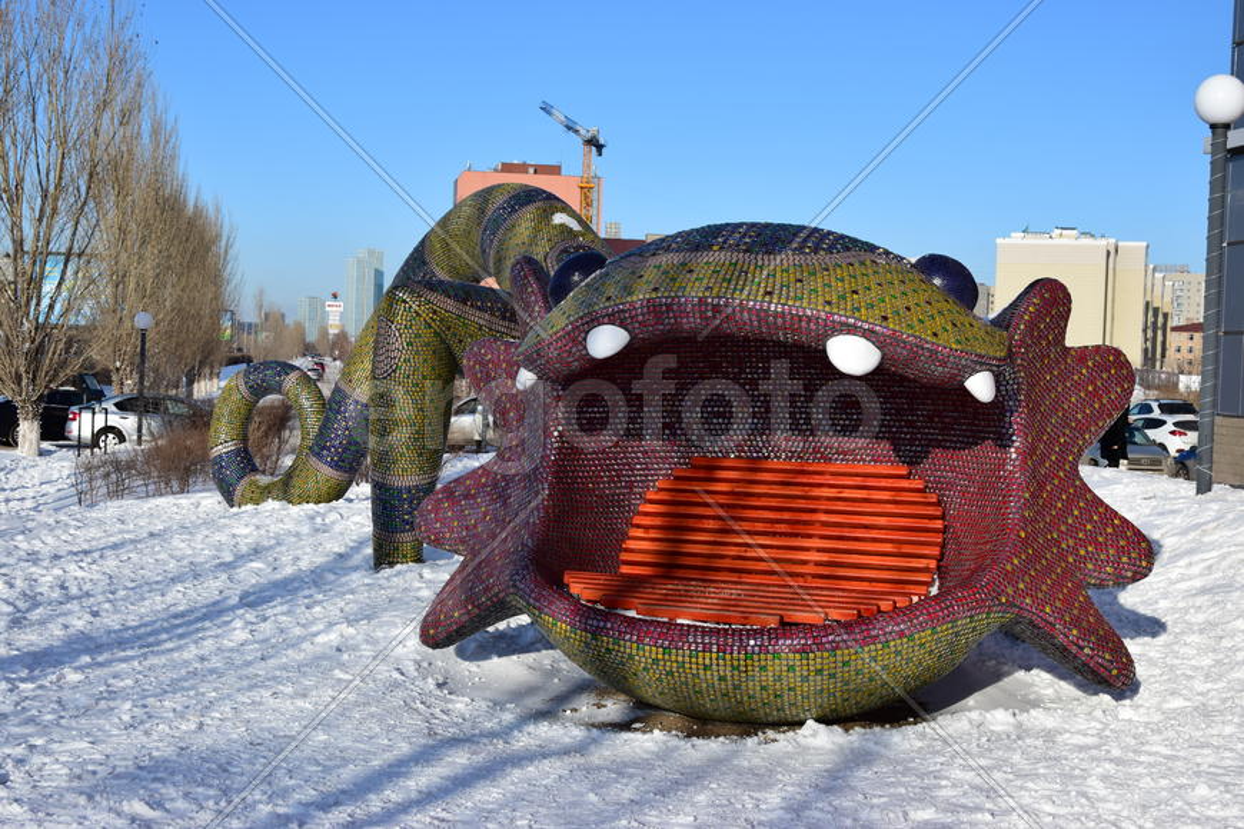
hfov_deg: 37.9
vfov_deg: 25.8
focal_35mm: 52
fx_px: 1814
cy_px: 414
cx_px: 622
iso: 100
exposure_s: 1/250
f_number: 9
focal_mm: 35
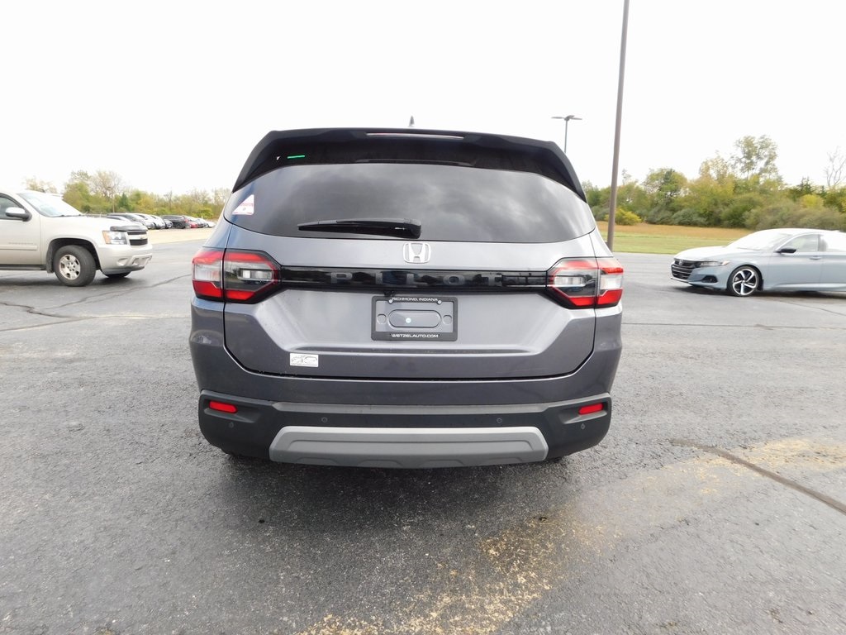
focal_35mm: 23
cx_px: 423
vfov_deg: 58.9
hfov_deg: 73.9
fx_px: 562
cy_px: 318
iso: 125
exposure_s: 1/320
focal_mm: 4
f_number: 3
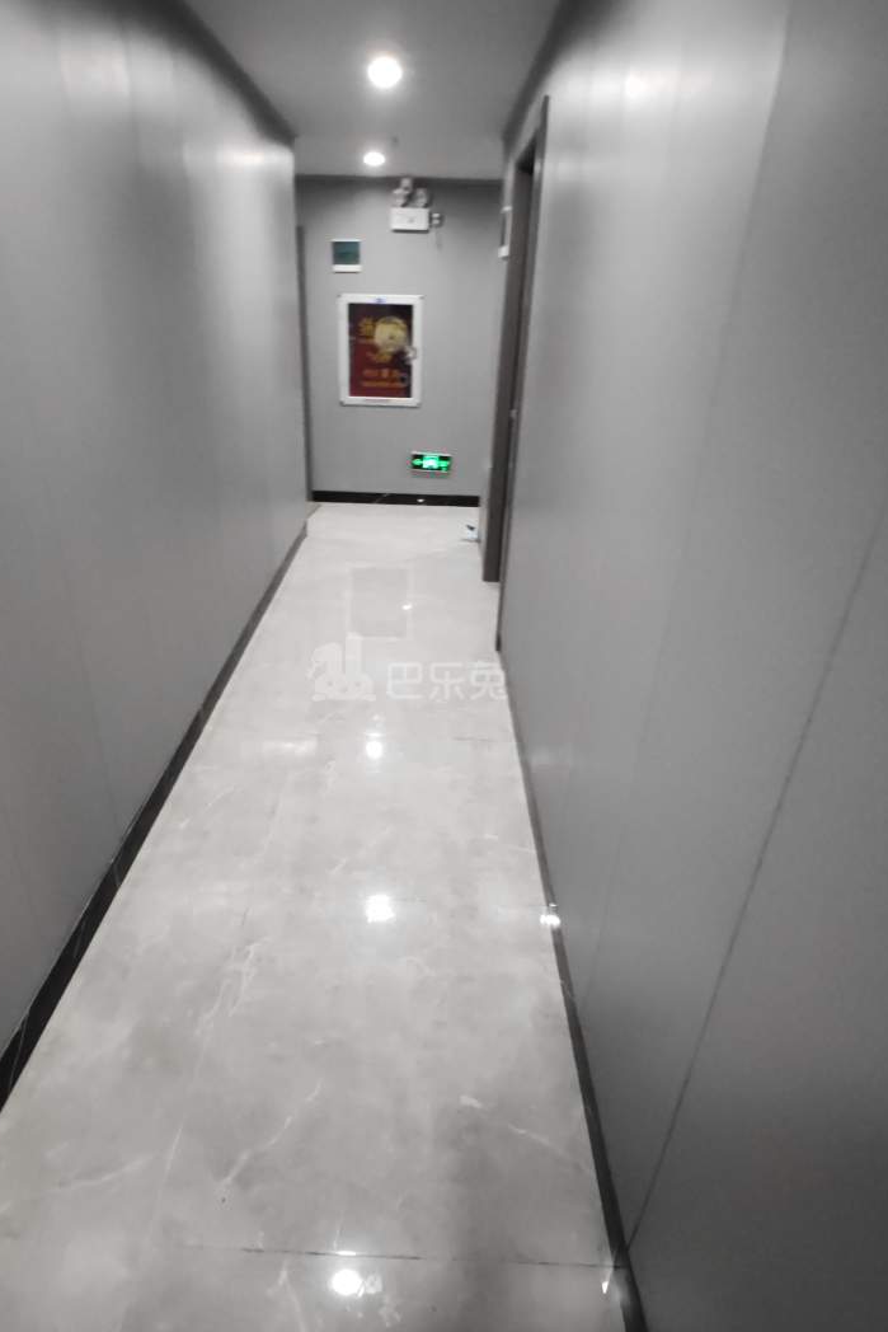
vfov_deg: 90.0
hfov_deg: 67.3
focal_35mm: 18
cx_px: 407
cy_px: 668
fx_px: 666
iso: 1250
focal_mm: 2.16
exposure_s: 1/33
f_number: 2.2
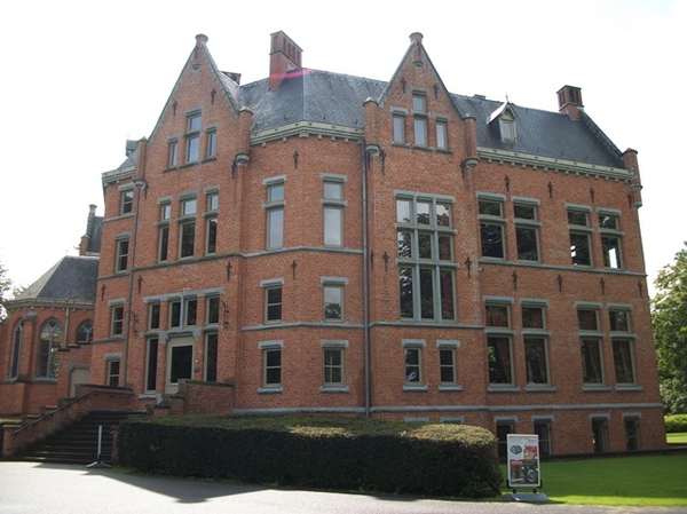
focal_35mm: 32
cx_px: 344
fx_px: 635
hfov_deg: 56.9
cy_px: 257
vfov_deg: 44.1
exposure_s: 1/640
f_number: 2.9
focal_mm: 5.7
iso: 80
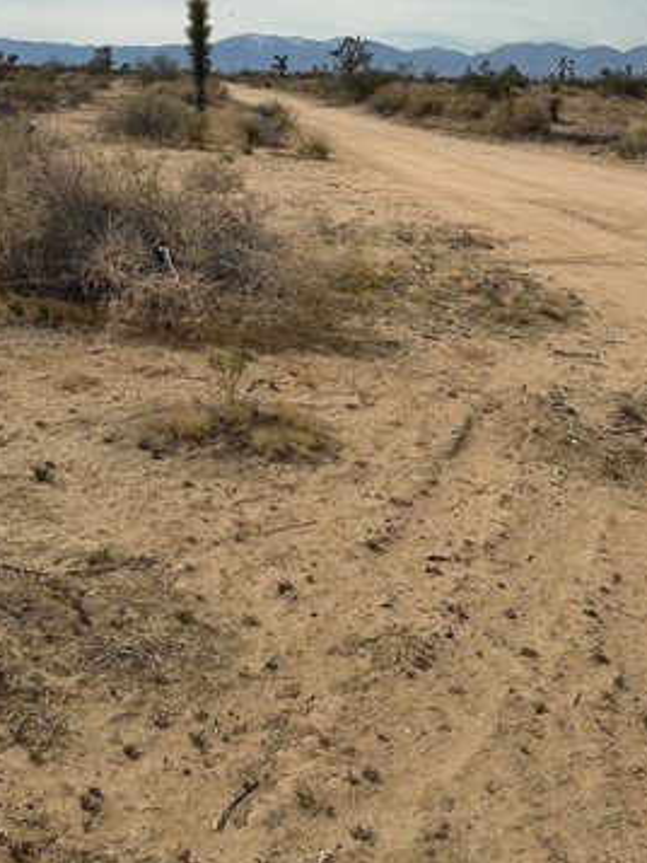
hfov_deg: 33.6
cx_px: 297
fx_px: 1071
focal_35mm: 43
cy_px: 152
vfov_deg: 41.6
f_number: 1.78
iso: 80
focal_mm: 6.86
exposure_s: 1/13699
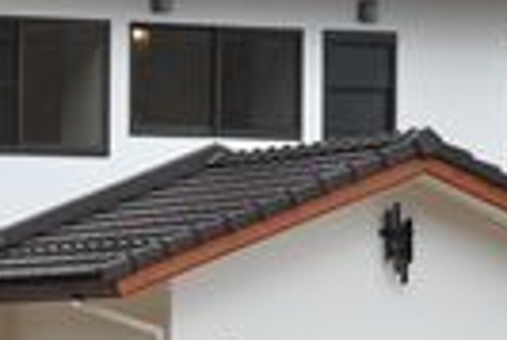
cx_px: 175
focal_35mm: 332
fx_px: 4681
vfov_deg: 4.2
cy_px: 216
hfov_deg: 6.2
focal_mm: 82
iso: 200
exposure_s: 1/250
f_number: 8
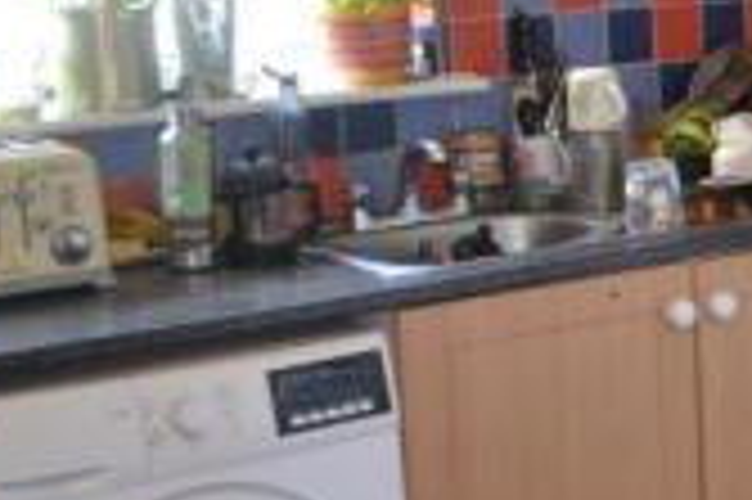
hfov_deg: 16.3
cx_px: 1340
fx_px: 2212
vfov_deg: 12.9
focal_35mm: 106
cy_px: 241
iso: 800
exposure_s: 1/60
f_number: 3.5
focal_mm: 18
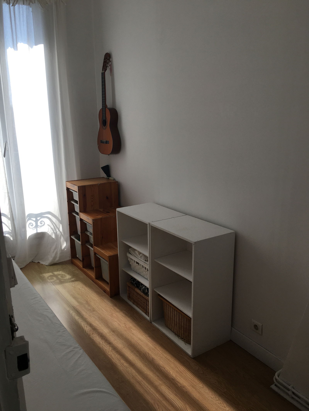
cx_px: 154
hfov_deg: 48.2
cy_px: 206
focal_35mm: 29
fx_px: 345
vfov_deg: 61.7
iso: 25
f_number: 2.2
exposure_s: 1/418
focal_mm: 4.15
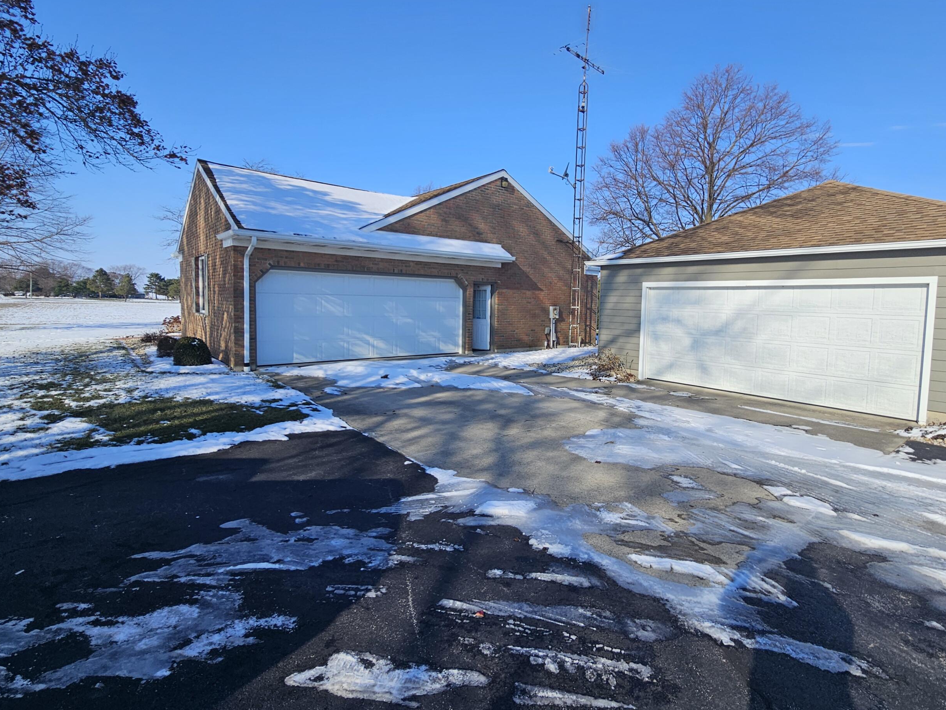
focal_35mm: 16
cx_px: 502
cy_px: 339
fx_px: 437
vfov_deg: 78.1
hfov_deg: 94.4
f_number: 2.2
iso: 50
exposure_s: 1/2866
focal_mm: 2.2
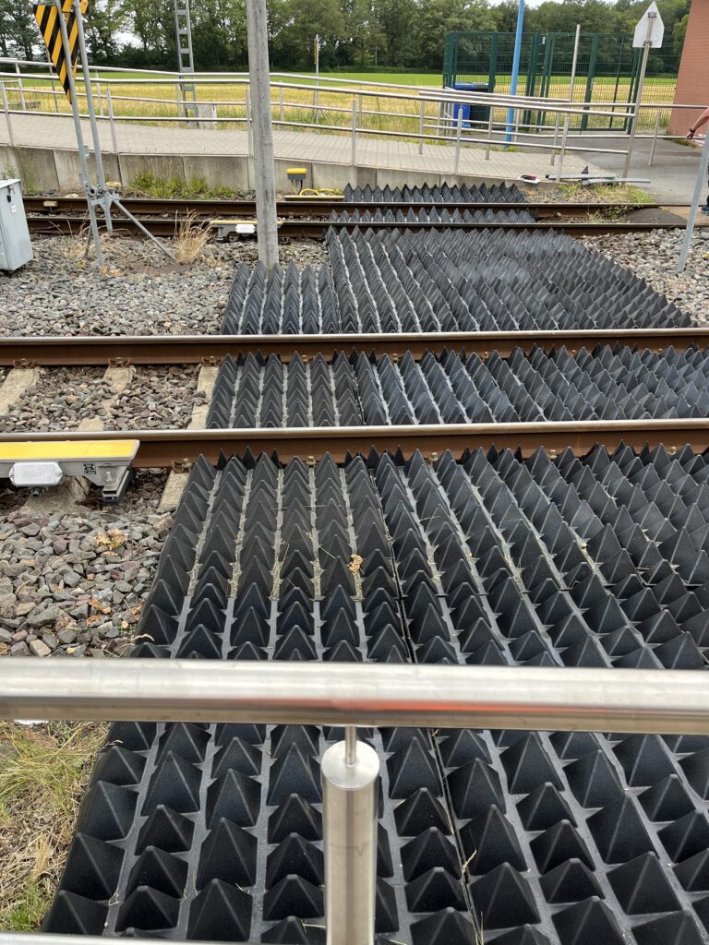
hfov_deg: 53.1
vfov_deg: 67.3
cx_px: 354
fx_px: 710
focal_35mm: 26
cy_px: 472
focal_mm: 5.1
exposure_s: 1/499
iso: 50
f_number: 1.6
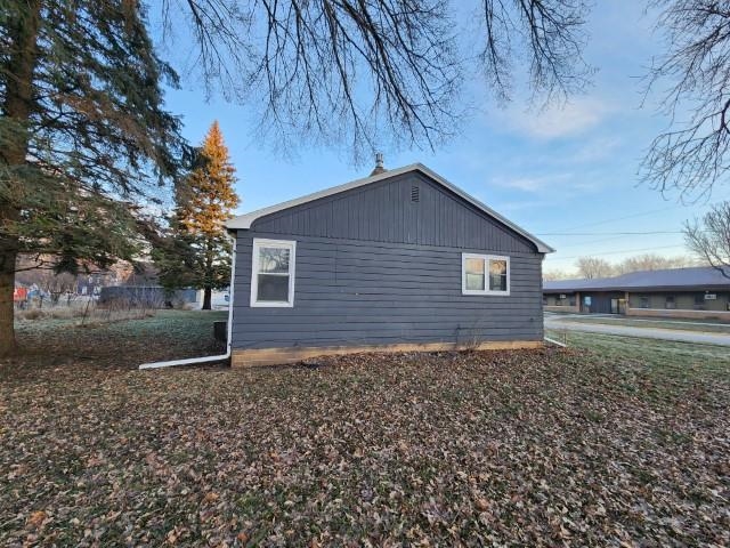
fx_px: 274
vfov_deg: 89.9
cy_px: 274
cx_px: 365
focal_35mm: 13
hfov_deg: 106.2
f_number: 2.2
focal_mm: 2.2
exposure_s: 1/60
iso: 50
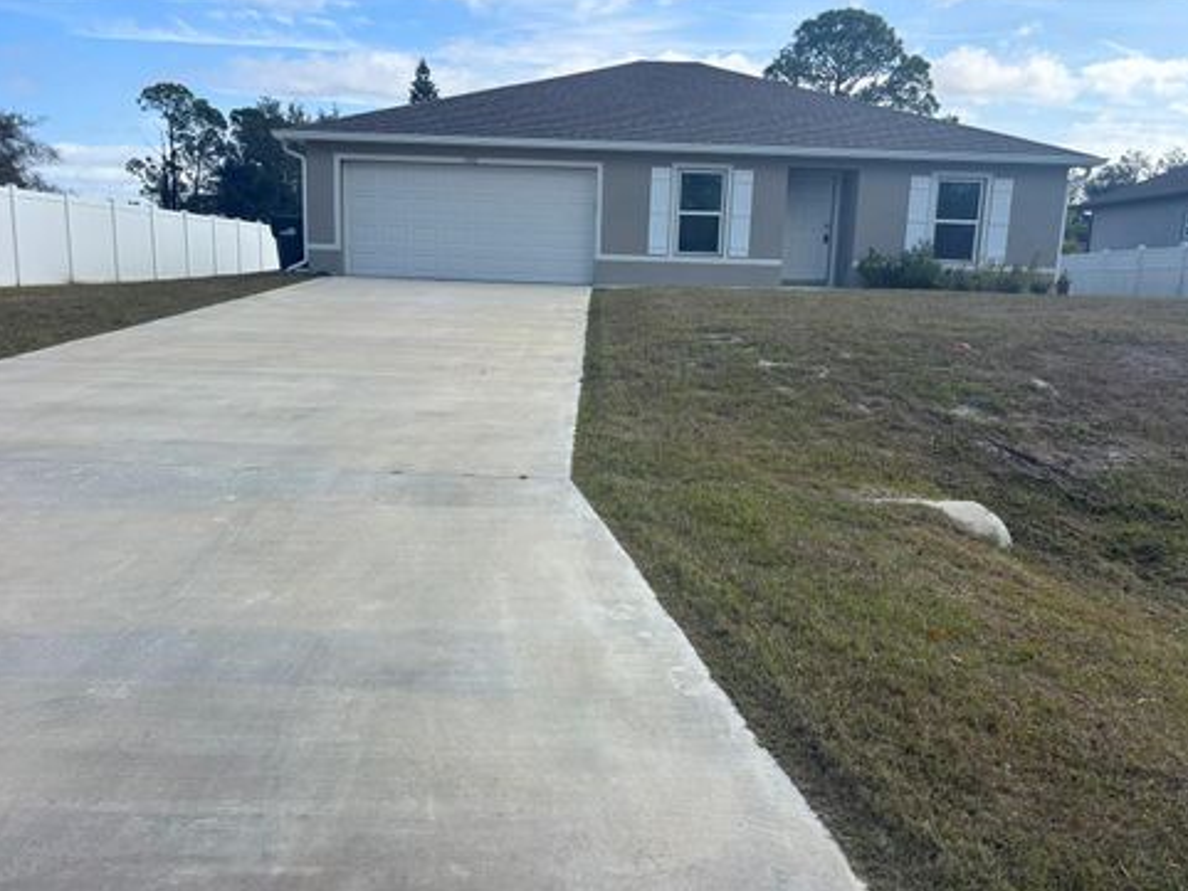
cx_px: 598
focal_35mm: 27
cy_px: 450
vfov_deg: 51.4
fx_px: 927
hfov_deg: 65.3
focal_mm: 5.96
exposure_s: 1/2857
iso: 50
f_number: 1.6
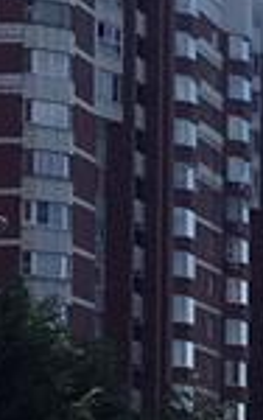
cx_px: 789
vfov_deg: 9.9
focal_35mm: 210
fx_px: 2404
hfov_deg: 5.8
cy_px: 476
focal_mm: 4.15
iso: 25
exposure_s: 1/2024
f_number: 2.2
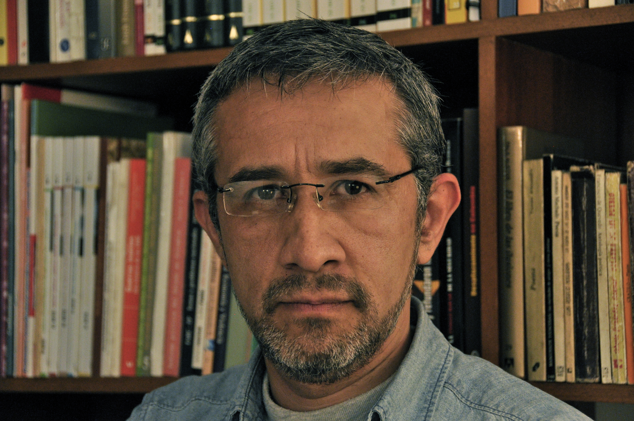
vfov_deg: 14.0
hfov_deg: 20.9
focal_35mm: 98
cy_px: 210
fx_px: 1715
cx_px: 317
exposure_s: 1/40
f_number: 5
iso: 1600
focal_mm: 65
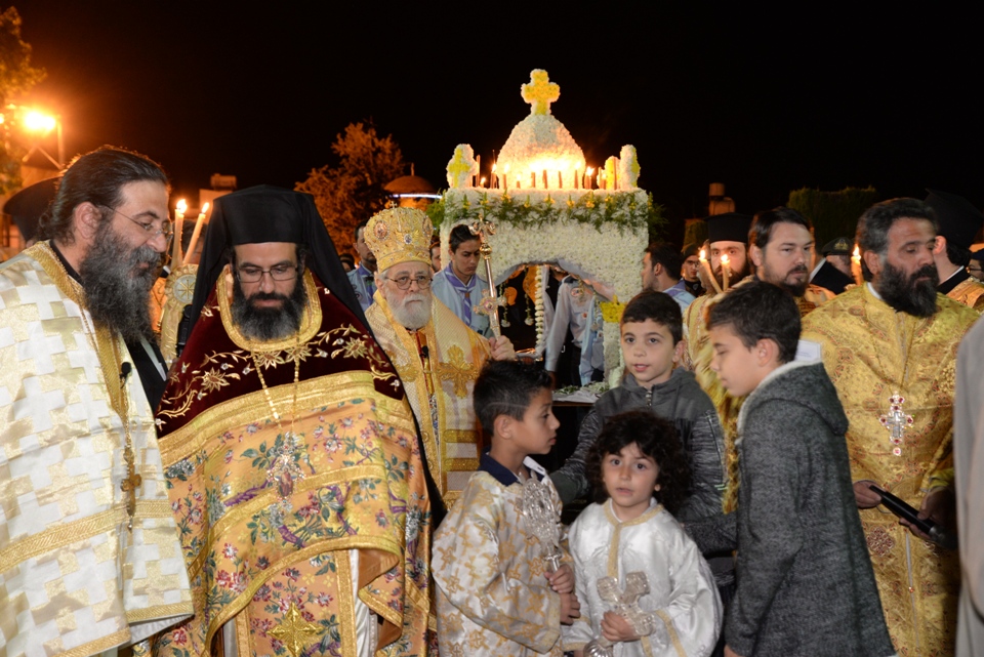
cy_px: 328
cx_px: 492
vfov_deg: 29.3
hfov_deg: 42.7
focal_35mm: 46
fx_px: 1258
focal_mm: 46
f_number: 6.3
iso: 2000
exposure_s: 1/20
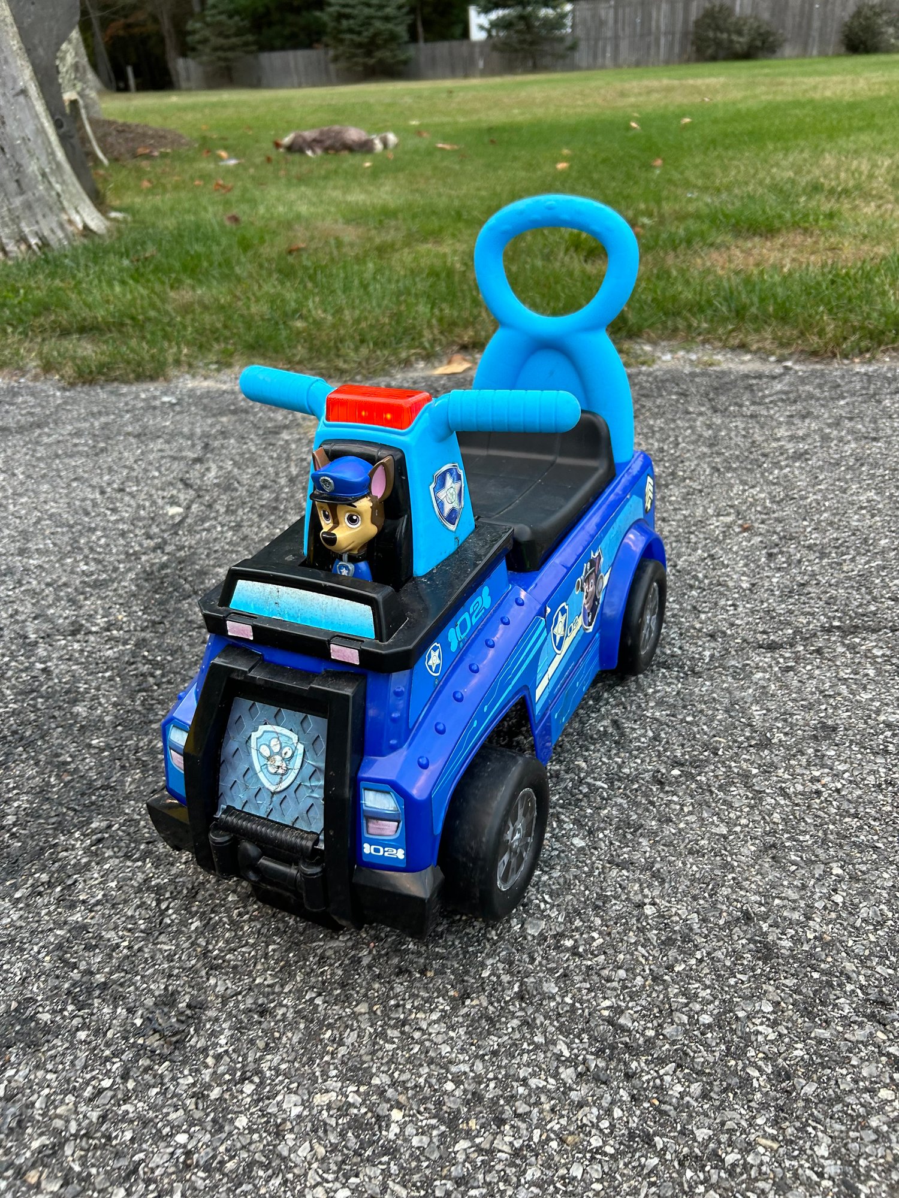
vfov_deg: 67.3
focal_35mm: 26
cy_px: 599
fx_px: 900
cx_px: 450
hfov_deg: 53.1
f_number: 1.5
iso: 125
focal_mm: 5.7
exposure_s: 1/112
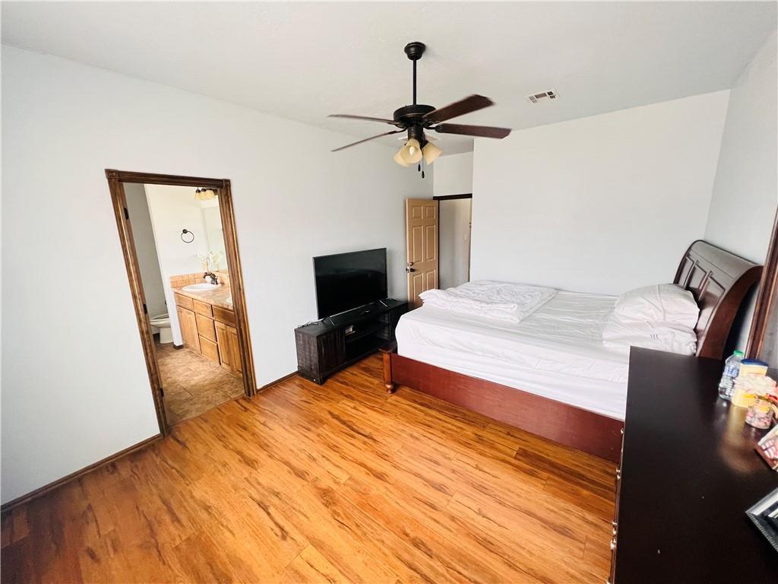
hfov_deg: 106.2
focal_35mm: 13
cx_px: 389
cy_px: 292
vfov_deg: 89.9
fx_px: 292
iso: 250
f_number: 1.8
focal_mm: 1.57
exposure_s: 1/99
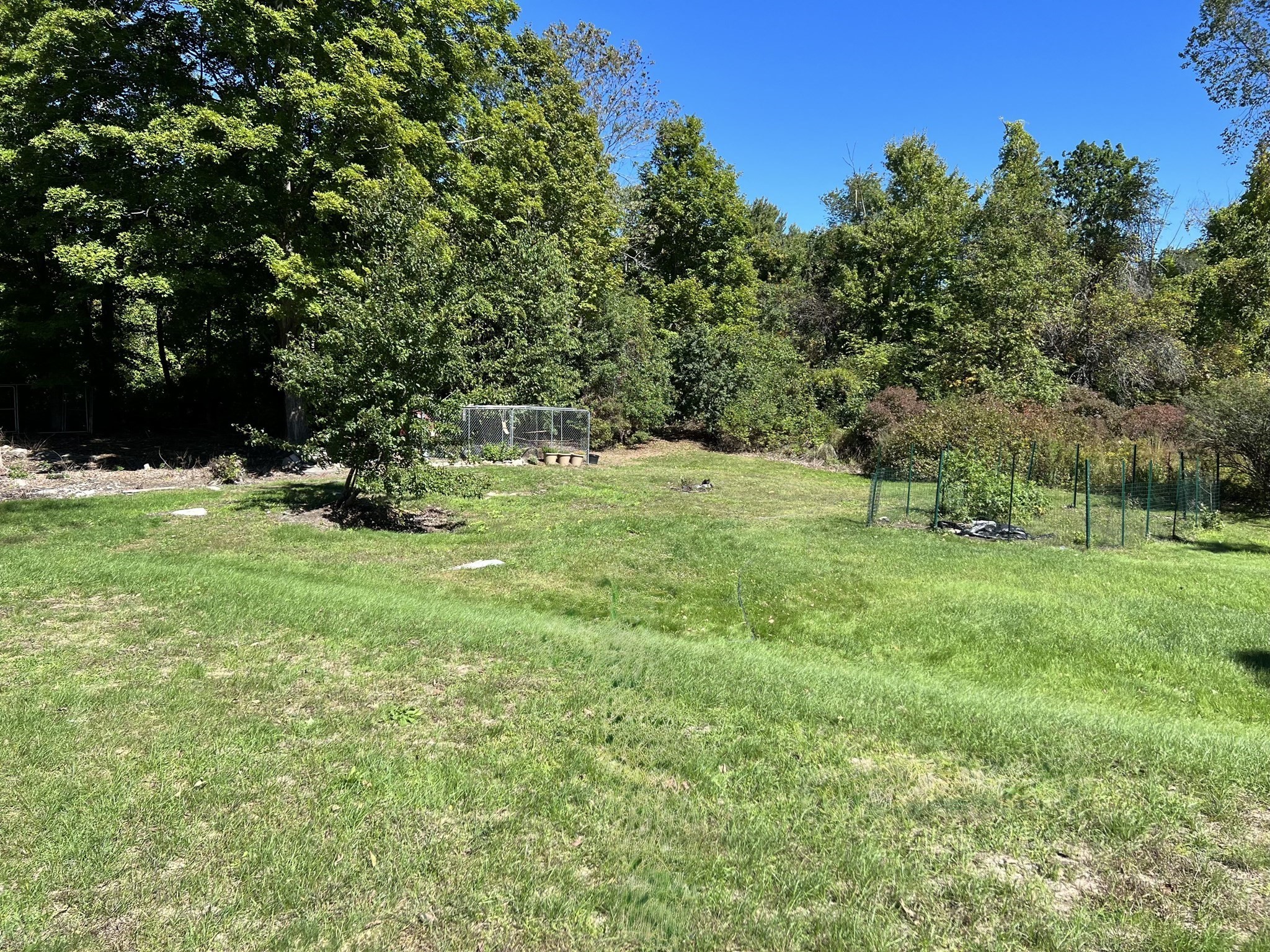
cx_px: 635
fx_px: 954
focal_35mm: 26
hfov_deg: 67.3
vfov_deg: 53.1
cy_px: 476
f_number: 1.5
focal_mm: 5.7
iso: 50
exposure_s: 1/2083
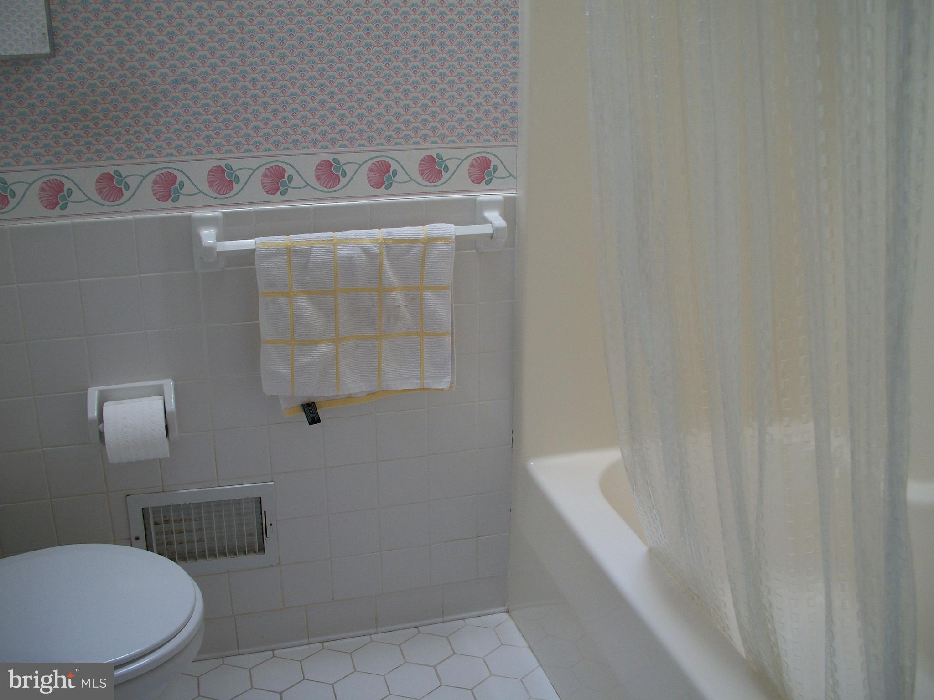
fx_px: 944
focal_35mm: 35
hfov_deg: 52.6
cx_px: 467
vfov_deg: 40.7
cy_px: 350
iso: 80
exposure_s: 1/40
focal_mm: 6.3
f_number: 3.1
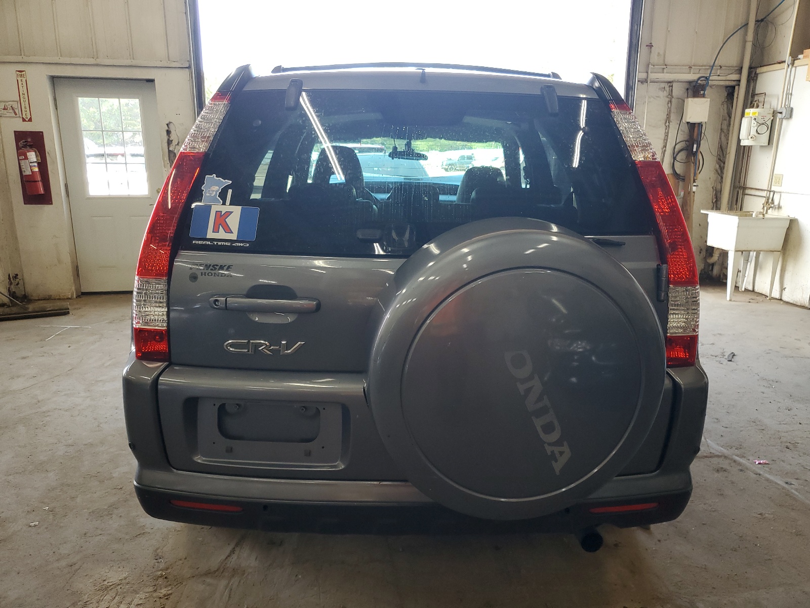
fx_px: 608
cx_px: 405
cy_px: 304
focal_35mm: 26
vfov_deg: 53.1
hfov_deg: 67.3
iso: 86
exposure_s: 1/120
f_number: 1.5
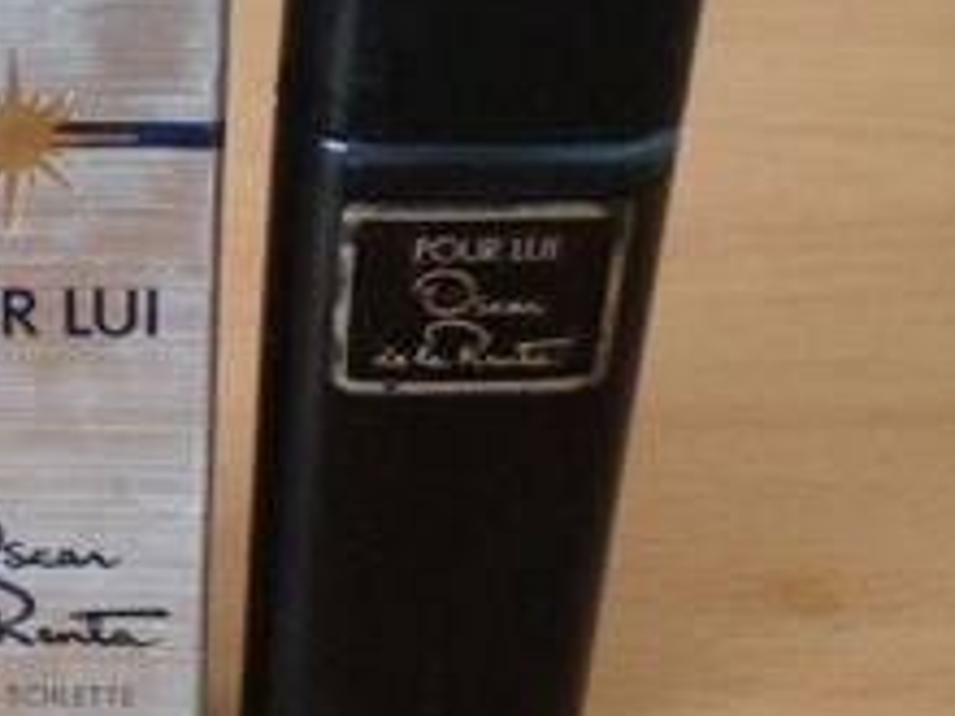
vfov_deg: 20.4
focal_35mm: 72
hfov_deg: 26.5
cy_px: 343
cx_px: 174
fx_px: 1986
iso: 200
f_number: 2.4
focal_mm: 4.13
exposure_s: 1/20
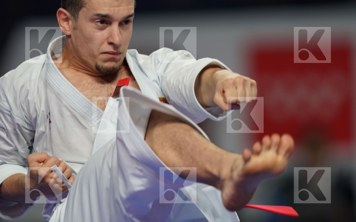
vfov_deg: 2.1
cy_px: 115
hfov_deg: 3.4
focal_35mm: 613
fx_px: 5947
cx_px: 178
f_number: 2.8
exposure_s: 1/500
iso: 640
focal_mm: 400
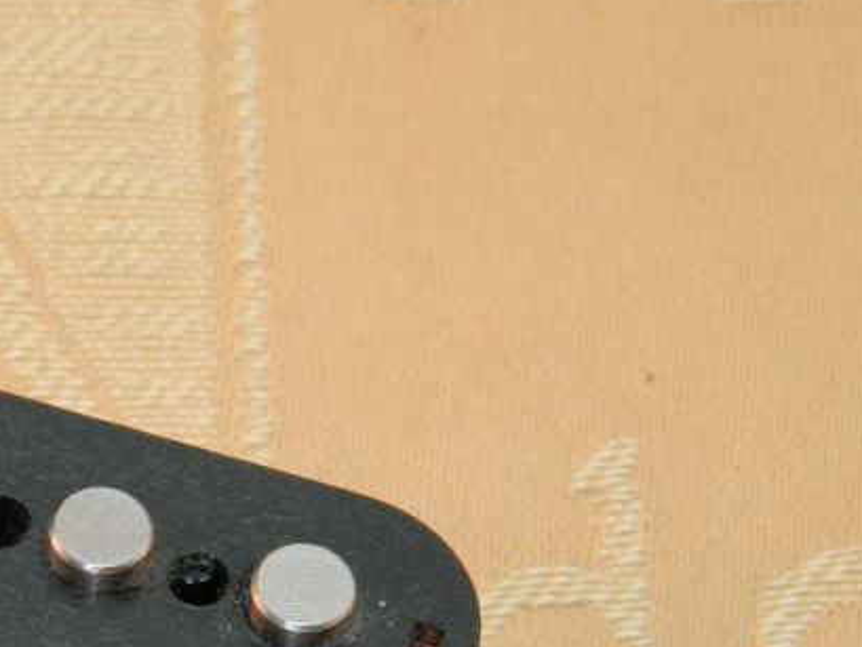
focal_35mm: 323
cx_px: -204
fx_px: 8046
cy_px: 584
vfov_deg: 4.6
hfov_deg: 6.1
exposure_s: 1/40
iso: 200
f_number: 4.7
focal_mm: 23.2
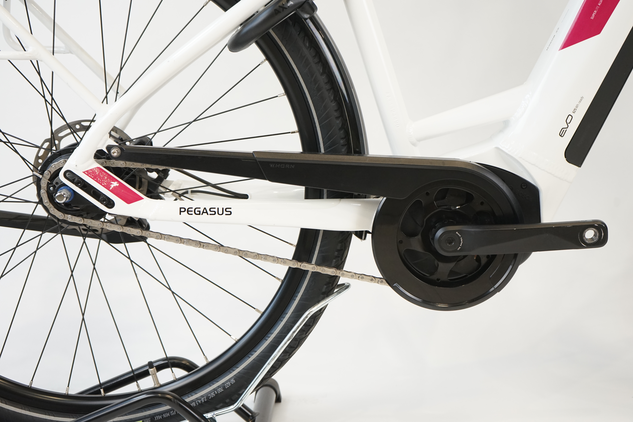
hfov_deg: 35.6
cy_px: 211
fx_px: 985
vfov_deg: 24.2
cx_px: 316
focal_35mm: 56
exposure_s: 1/200
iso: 1600
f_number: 5.6
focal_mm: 56
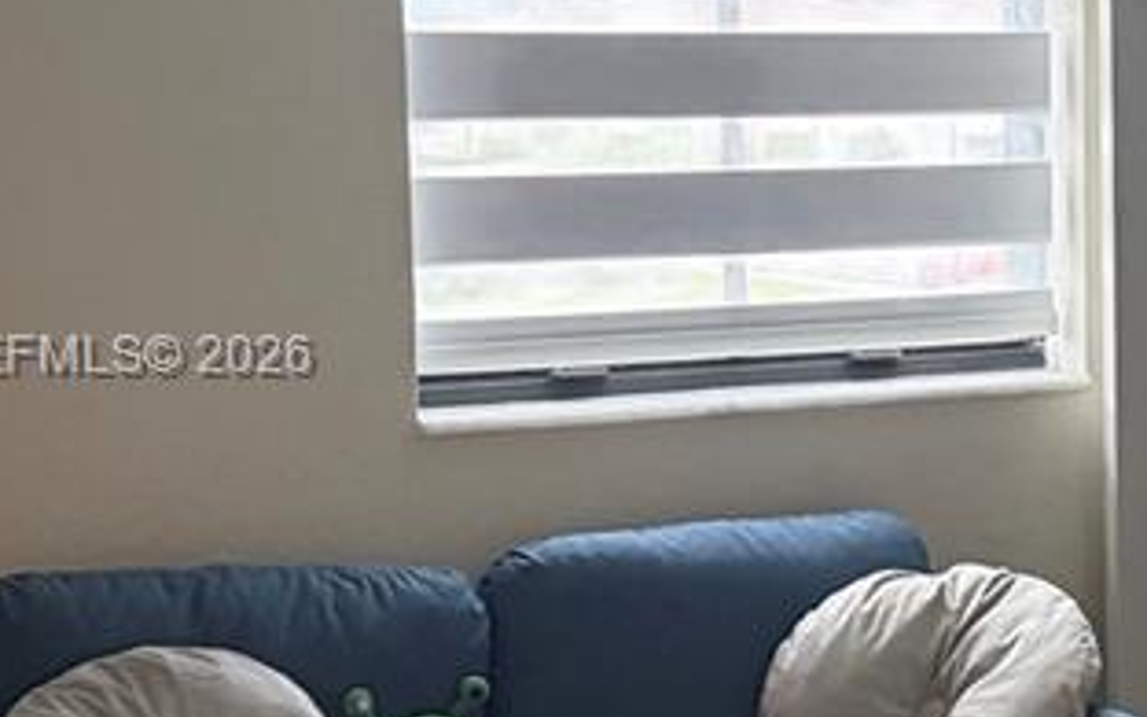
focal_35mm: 98
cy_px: 360
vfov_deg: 13.3
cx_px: 1287
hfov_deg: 20.2
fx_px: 3063
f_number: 1.78
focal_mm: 6.76
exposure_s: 1/60
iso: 400
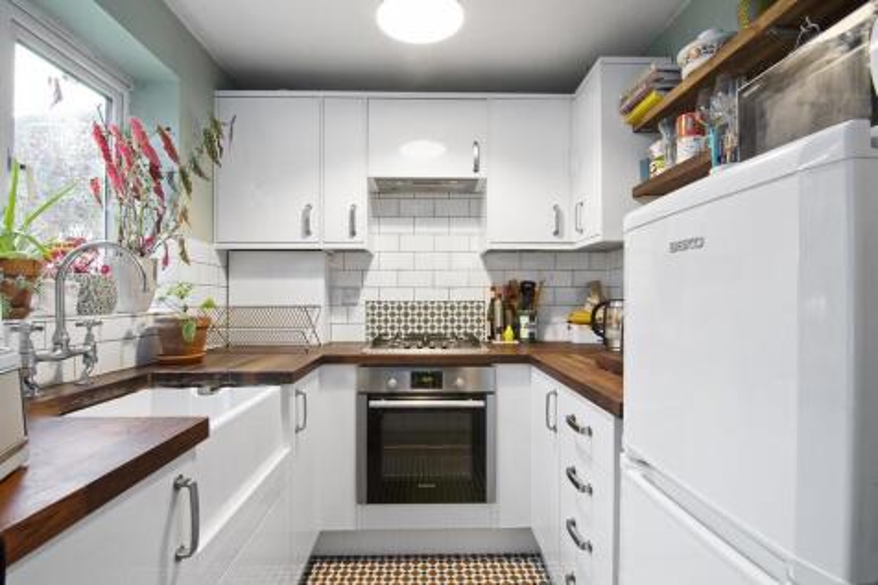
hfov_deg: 95.0
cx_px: 439
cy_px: 292
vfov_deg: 72.0
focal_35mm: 16
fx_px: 402
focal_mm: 11
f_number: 8
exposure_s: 1.6
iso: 100
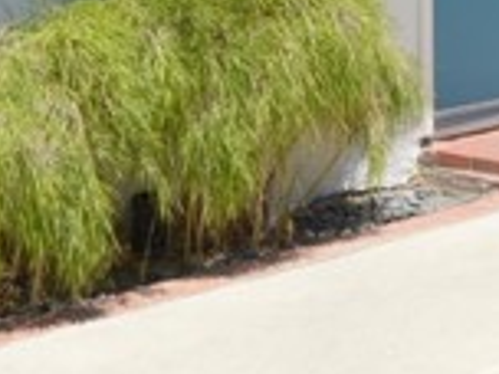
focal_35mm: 69
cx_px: 466
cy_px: -258
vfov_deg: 17.9
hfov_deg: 27.0
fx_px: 995
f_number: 11
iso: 200
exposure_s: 1/200
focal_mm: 17
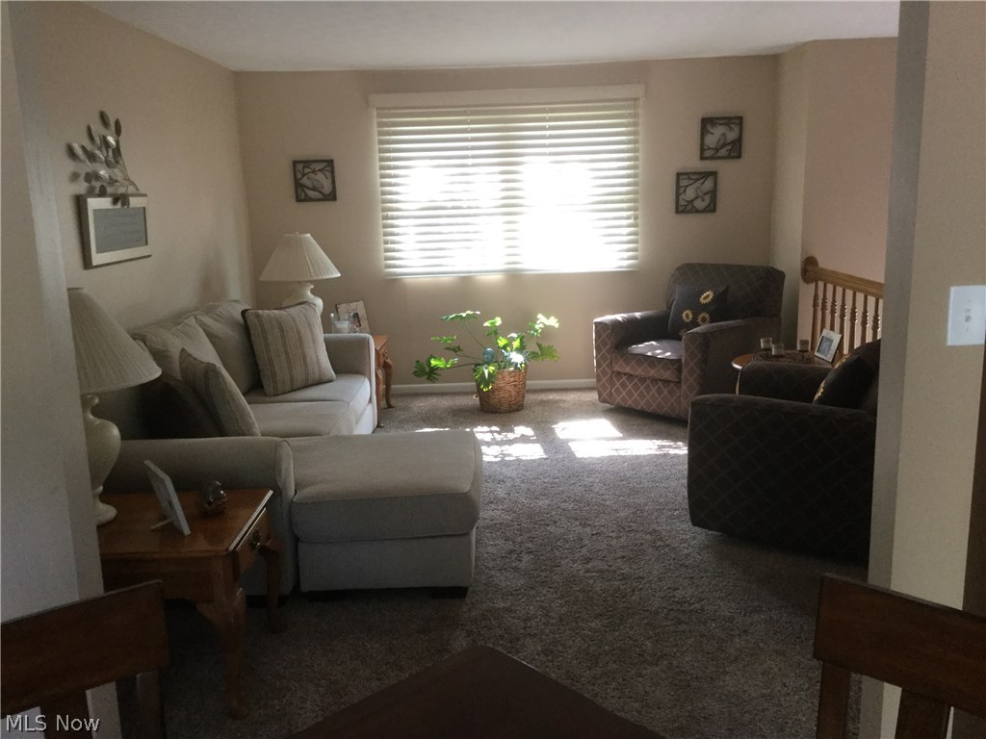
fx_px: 883
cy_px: 370
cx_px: 493
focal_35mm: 31
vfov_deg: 45.4
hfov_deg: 58.4
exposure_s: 1/30
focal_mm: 3.3
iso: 80
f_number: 2.4
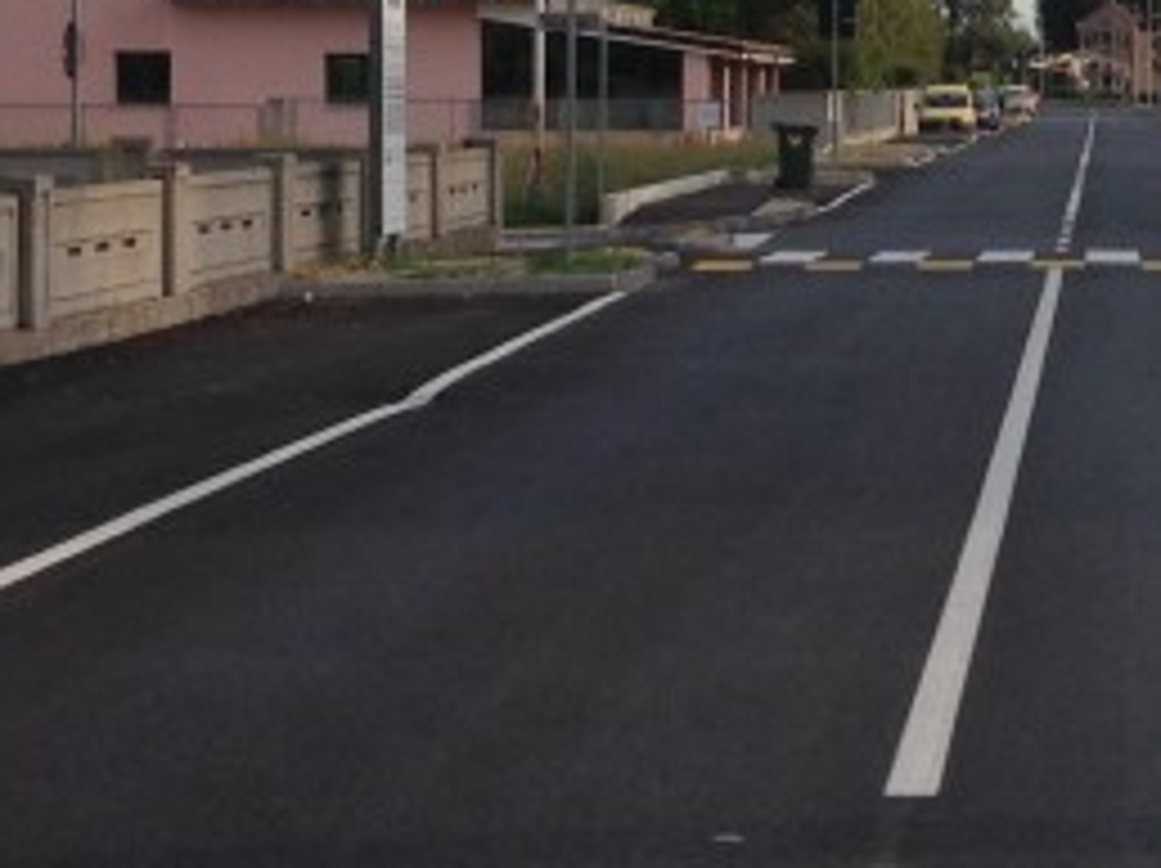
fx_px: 4390
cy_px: 148
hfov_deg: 14.9
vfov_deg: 11.3
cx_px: 1076
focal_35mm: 131
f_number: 2.4
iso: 50
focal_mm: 4.12
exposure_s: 1/1261
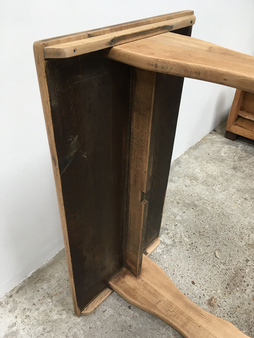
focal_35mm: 29
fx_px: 284
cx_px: 127
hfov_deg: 48.2
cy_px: 169
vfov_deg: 61.7
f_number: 2.2
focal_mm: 4.15
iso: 100
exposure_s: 1/33
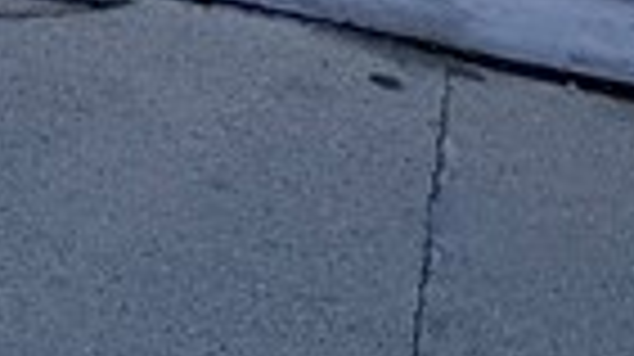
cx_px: -1169
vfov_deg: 5.3
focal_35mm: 190
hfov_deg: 9.3
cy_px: -1248
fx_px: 3191
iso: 80
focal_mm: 6.76
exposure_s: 1/2110
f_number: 1.78
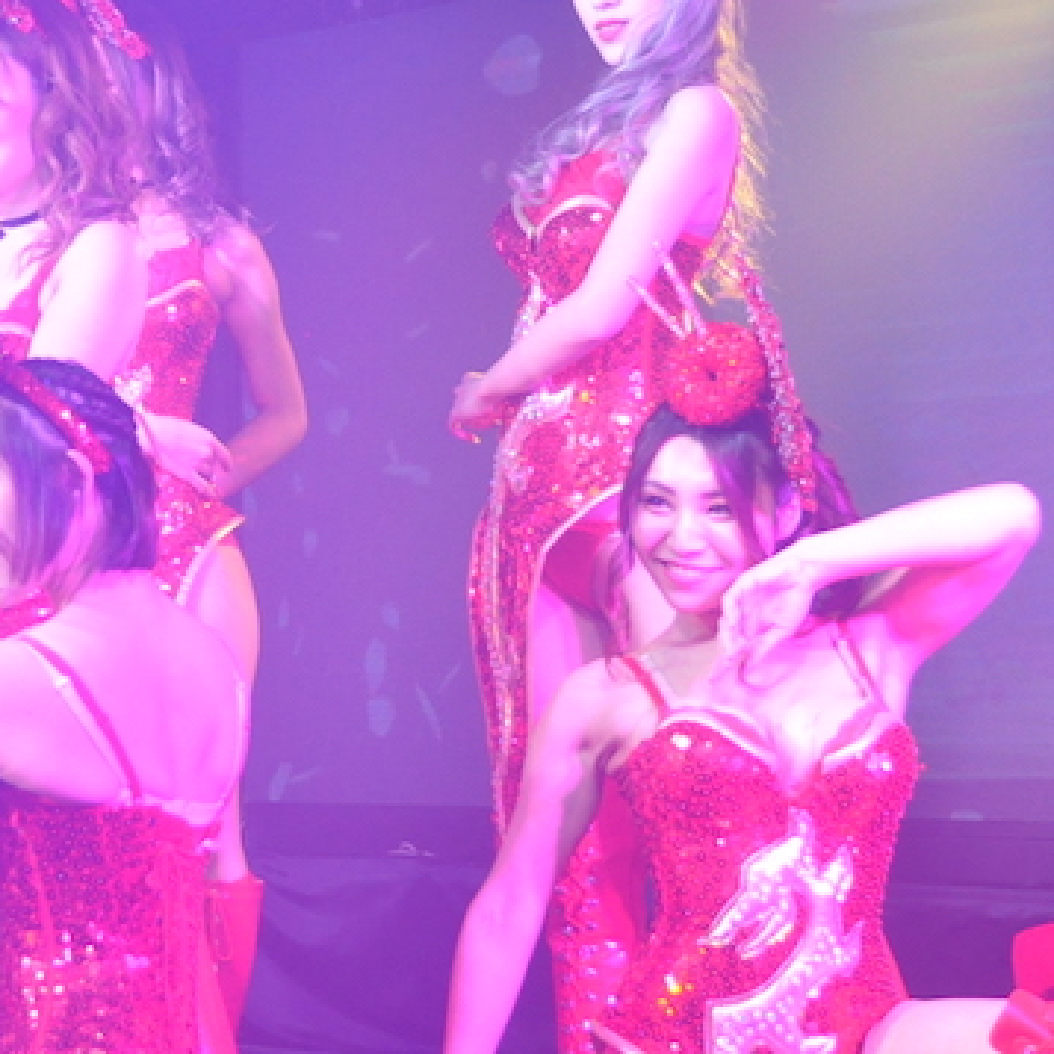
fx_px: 3927
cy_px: 558
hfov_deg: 15.2
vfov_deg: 15.3
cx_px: 245
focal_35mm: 114
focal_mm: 32
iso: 1600
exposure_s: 1/125
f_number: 4.2
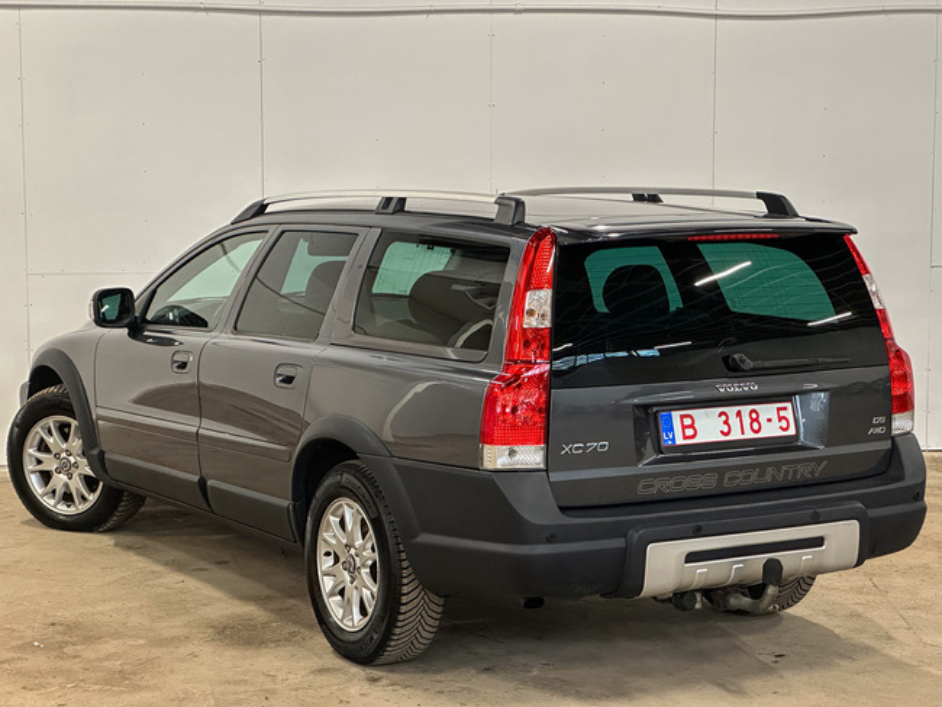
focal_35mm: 77
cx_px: 471
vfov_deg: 19.2
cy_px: 354
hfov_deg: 25.3
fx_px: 2096
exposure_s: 1/50
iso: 400
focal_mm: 9
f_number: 2.8
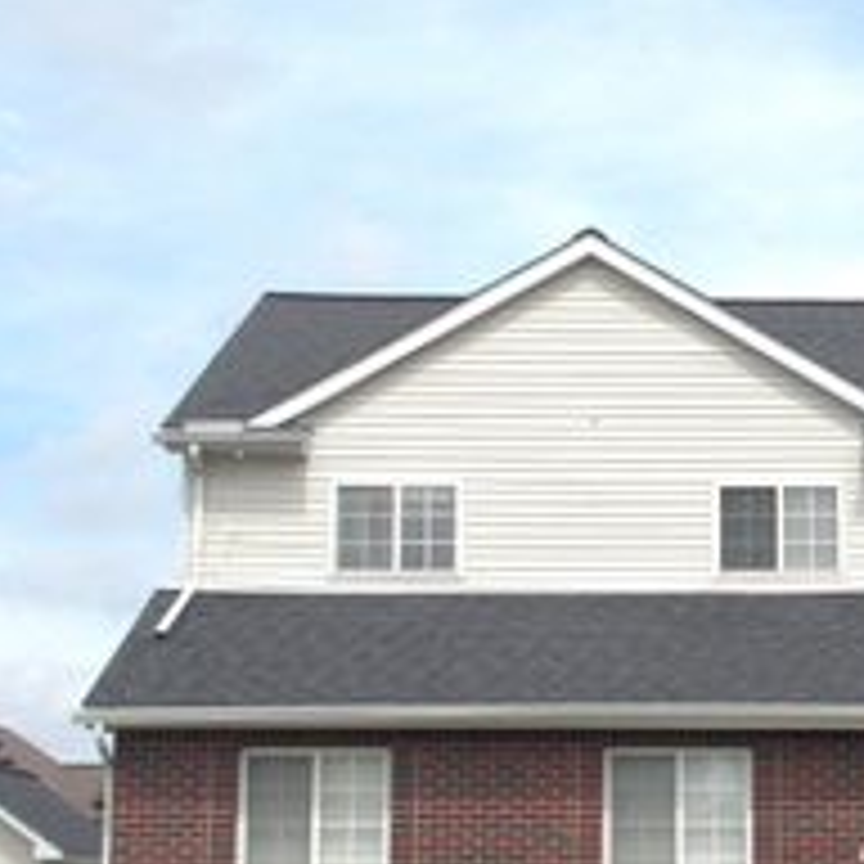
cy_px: 601
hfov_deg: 18.9
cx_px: 828
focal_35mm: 90
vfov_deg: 19.2
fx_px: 2541
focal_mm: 6.9
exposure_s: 1/160
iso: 80
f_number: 9.8
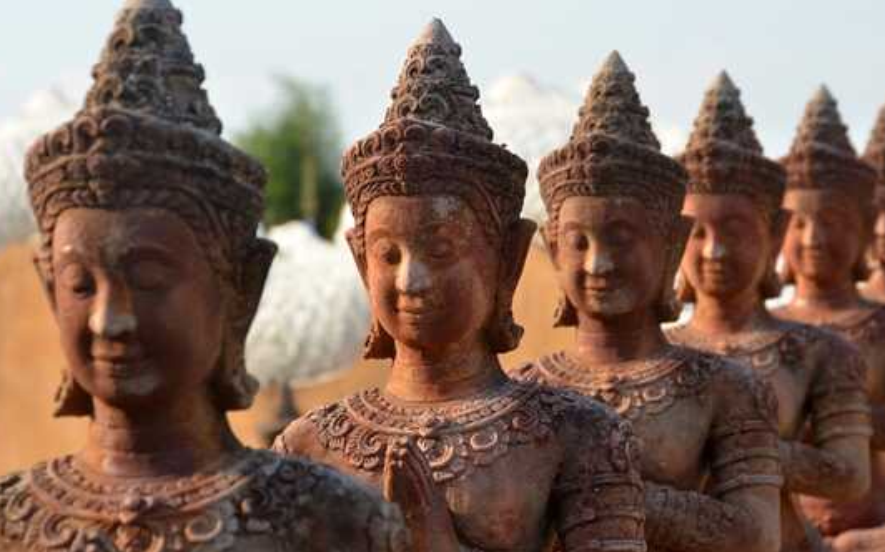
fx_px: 3944
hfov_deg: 12.8
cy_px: 274
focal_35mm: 164
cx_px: 452
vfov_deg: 8.0
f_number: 7.1
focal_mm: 95
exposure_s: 1/3200
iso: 1600
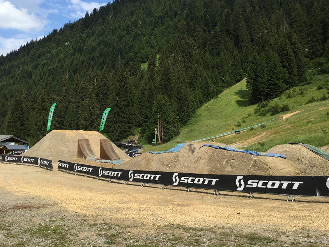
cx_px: 144
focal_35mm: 33
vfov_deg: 42.9
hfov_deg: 55.2
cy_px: 107
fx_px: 314
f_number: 2.2
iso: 32
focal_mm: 4.15
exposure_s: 1/1130
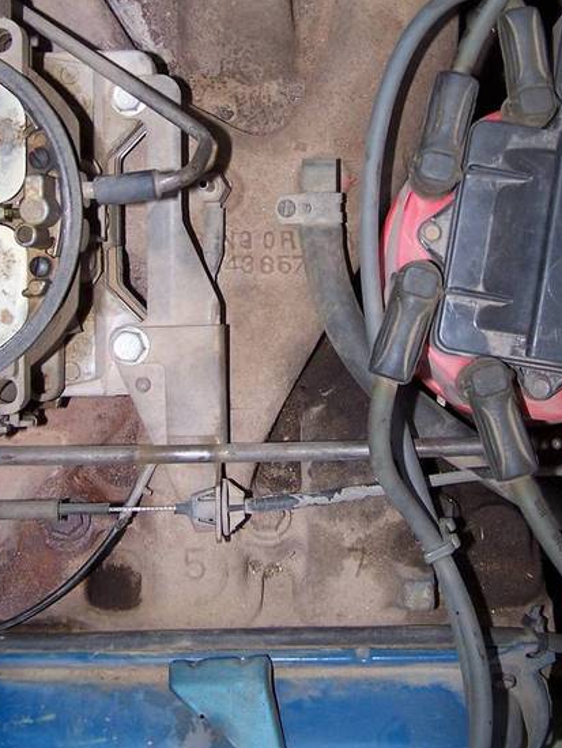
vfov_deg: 33.7
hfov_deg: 26.1
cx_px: 306
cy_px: 199
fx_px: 1211
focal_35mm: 56
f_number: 2.8
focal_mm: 6.3
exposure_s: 1/60
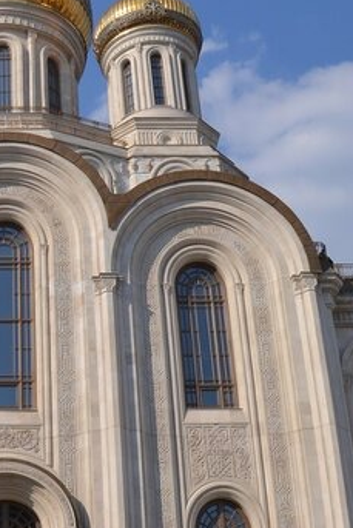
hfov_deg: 20.5
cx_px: -47
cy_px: 356
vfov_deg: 31.6
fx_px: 926
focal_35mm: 63
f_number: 9
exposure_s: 1/320
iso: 100
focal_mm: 18
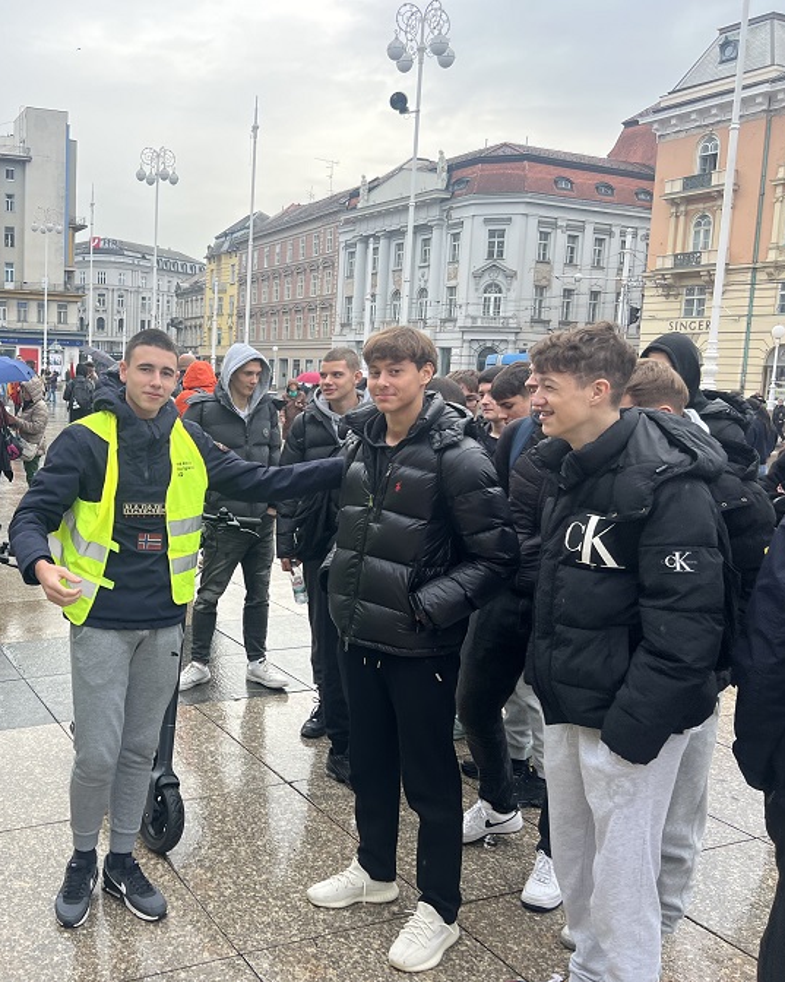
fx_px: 988
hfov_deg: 41.4
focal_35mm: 34
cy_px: 492
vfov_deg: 52.9
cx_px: 153
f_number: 1.5
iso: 50
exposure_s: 1/949
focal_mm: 5.7
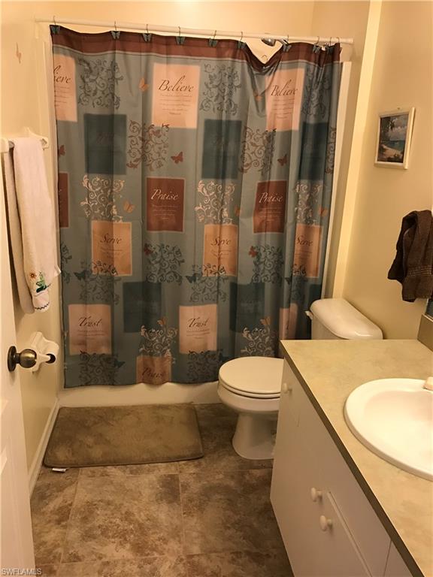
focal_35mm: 28
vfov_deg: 63.4
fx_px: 467
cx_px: 216
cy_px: 288
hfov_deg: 49.7
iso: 40
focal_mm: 3.99
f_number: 1.8
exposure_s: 1/30
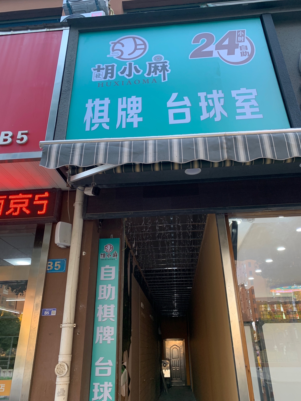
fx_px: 301
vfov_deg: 67.3
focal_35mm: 26
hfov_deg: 53.1
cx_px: 150
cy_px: 200
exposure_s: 1/84
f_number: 1.8
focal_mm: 4.25
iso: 80
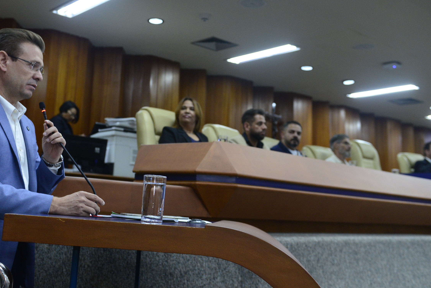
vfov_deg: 28.5
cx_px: 190
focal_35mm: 47
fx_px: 563
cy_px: 102
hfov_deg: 41.8
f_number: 5
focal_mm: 35
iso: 2000
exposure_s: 1/125
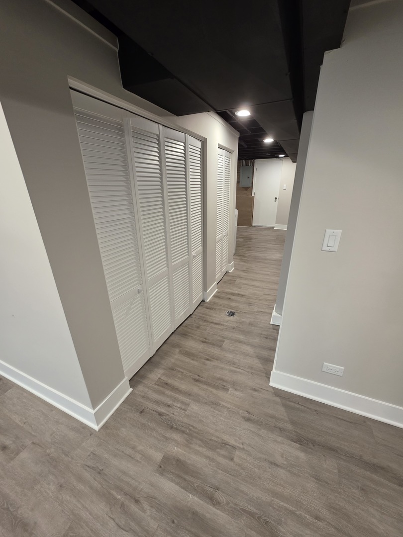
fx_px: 202
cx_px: 202
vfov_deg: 106.2
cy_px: 268
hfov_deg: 89.9
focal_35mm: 13
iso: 250
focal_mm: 2.2
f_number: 1.9
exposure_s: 1/60
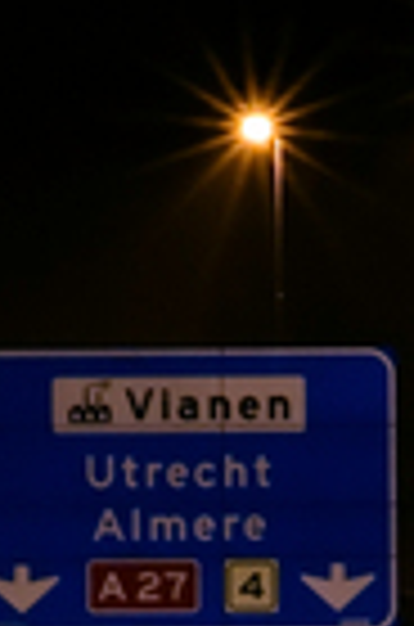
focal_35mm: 1007
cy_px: 793
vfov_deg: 2.1
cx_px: 324
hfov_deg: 1.4
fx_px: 17465
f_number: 36
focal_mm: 135
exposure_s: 30
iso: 400
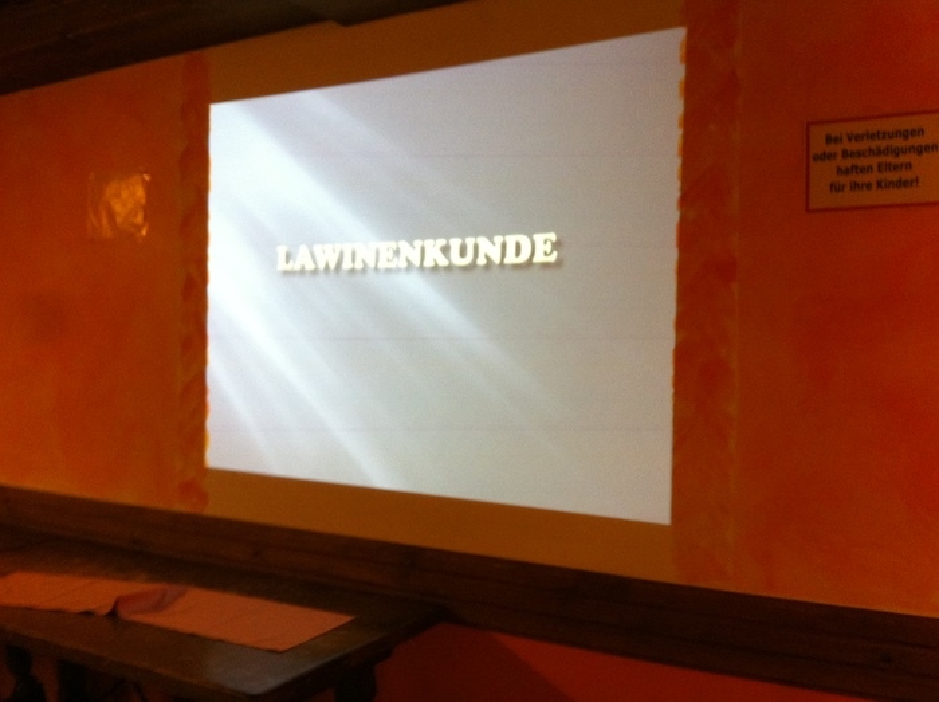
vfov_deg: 40.6
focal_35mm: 35
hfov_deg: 52.7
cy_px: 351
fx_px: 948
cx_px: 470
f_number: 2.8
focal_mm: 3.85
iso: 200
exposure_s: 1/15
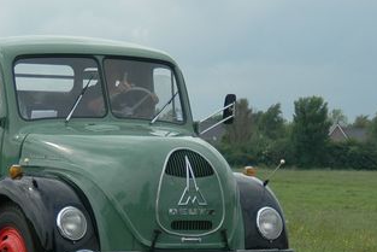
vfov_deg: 9.0
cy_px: 128
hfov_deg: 13.4
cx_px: 77
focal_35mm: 153
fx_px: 1603
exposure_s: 1/1600
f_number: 4.5
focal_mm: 52
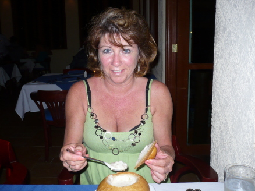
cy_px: 95
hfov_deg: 51.4
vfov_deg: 39.6
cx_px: 127
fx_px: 265
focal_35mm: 36
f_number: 2.8
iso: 100
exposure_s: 1/30
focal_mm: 5.8
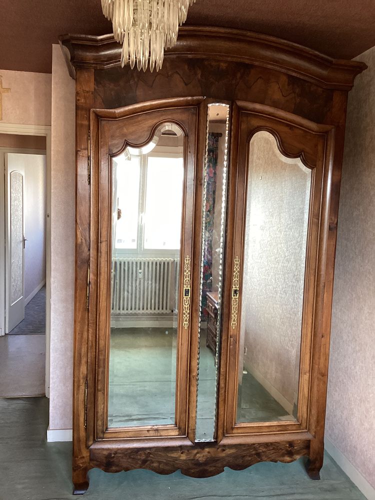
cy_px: 250
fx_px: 448
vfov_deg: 58.4
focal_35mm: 31
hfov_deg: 45.4
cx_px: 188
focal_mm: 3.3
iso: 160
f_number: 2.4
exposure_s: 1/60
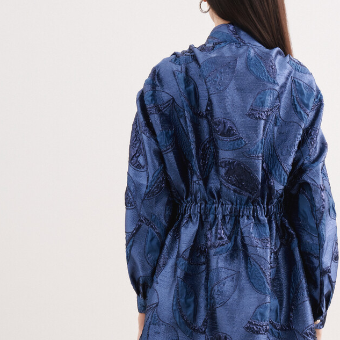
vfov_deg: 13.0
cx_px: 233
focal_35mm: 133
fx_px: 1478
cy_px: 320
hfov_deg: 13.1
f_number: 11
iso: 400
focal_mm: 55
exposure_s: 1/160
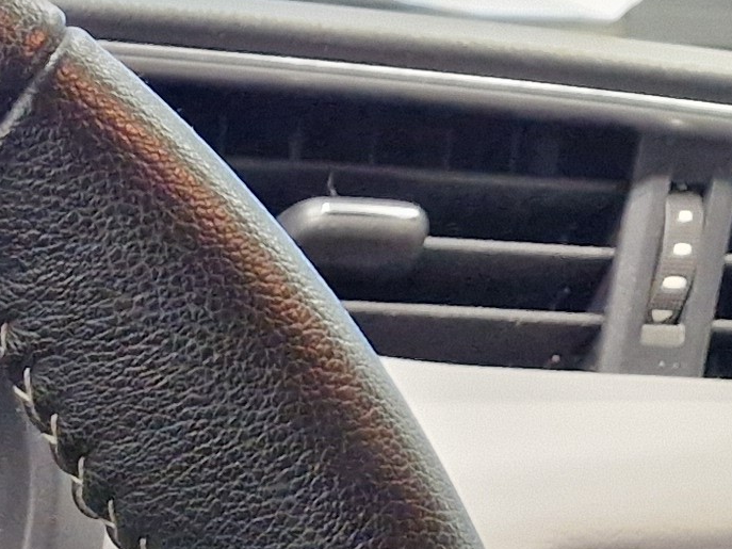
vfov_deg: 9.9
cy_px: 1266
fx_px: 2833
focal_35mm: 134
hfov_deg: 12.9
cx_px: -701
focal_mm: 5.4
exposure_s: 1/100
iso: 1000
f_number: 1.8
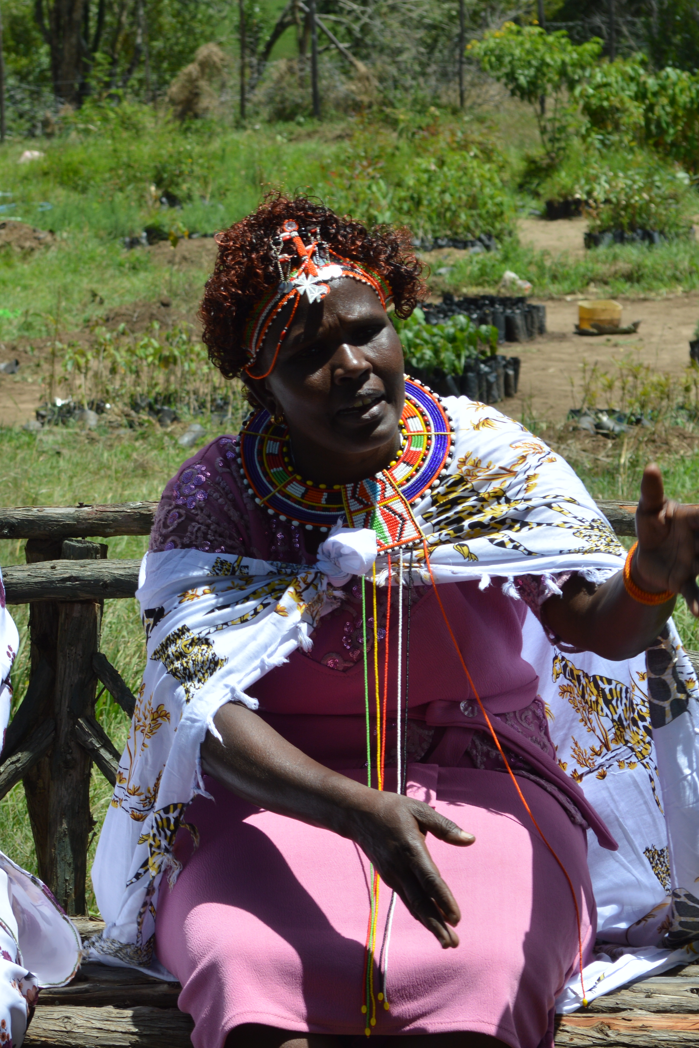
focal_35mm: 125
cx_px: 204
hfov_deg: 11.0
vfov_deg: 16.4
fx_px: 3633
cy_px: 524
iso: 100
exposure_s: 1/250
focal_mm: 55
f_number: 8
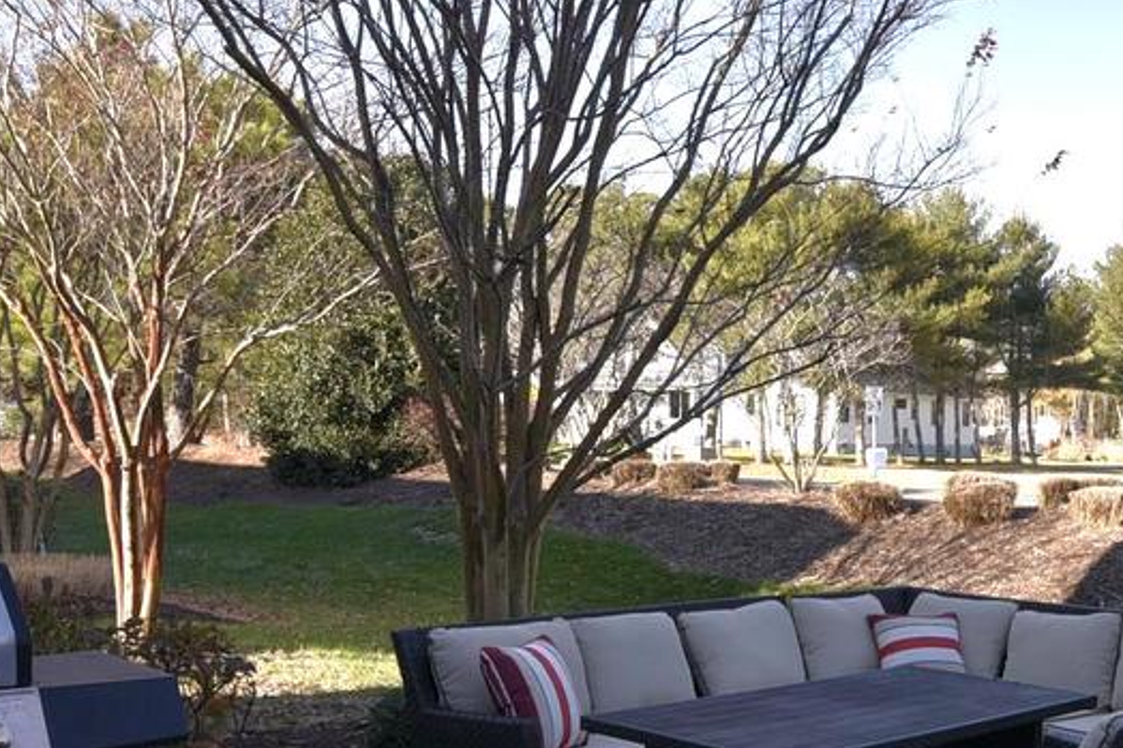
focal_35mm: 44
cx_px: 964
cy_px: 511
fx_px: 1372
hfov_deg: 41.7
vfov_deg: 30.2
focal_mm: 16
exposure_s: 1/250
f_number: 8
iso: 360
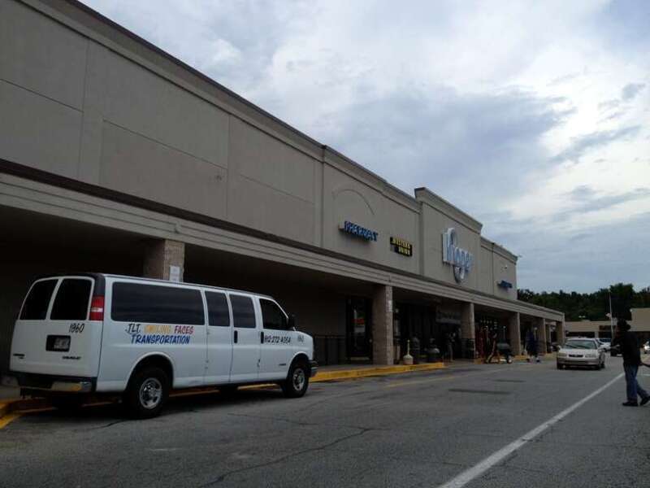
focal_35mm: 35
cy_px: 244
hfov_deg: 52.6
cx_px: 325
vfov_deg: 40.7
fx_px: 657
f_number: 2.4
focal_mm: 4.28
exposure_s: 1/726
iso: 64
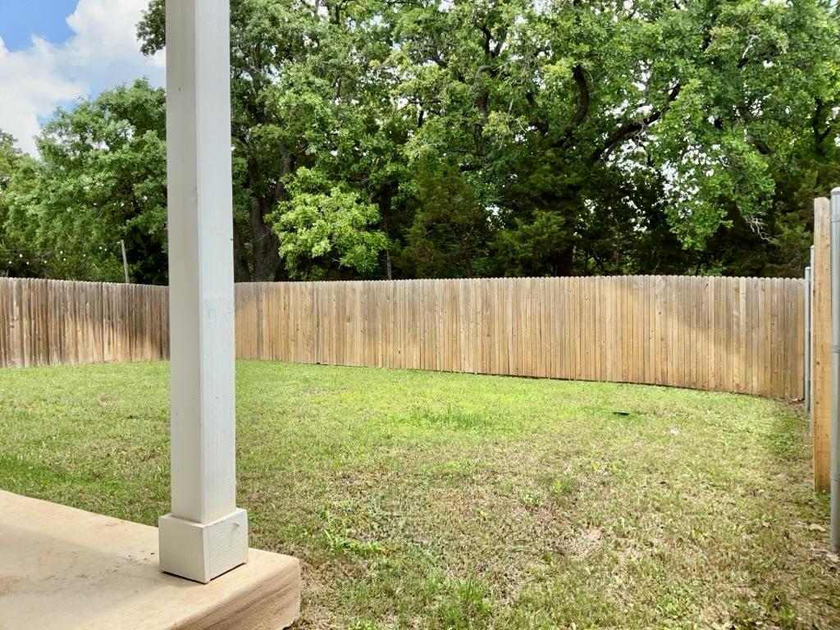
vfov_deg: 51.4
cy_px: 315
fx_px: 655
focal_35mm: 27
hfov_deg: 65.3
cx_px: 420
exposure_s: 1/666
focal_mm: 3
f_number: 1.8
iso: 25
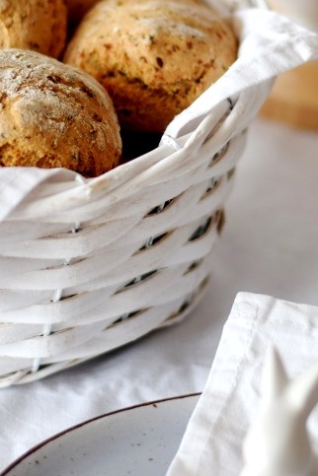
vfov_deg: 12.9
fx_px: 2107
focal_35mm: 159
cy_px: 98
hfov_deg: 8.6
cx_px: 124
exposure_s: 1/1250
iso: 200
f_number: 1.8
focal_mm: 50
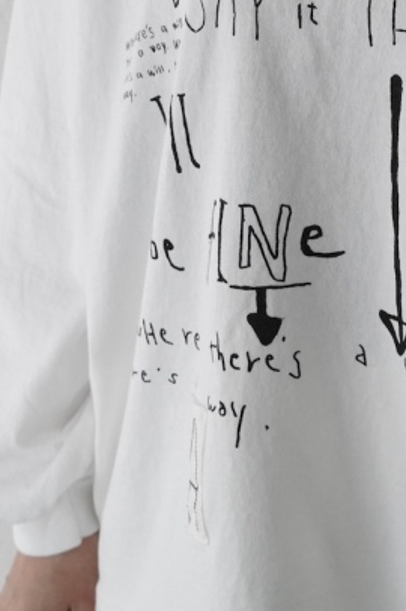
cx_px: 433
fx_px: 1406
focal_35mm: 83
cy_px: 135
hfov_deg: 16.0
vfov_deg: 24.2
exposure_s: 1/125
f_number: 6.3
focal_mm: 35
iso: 4000
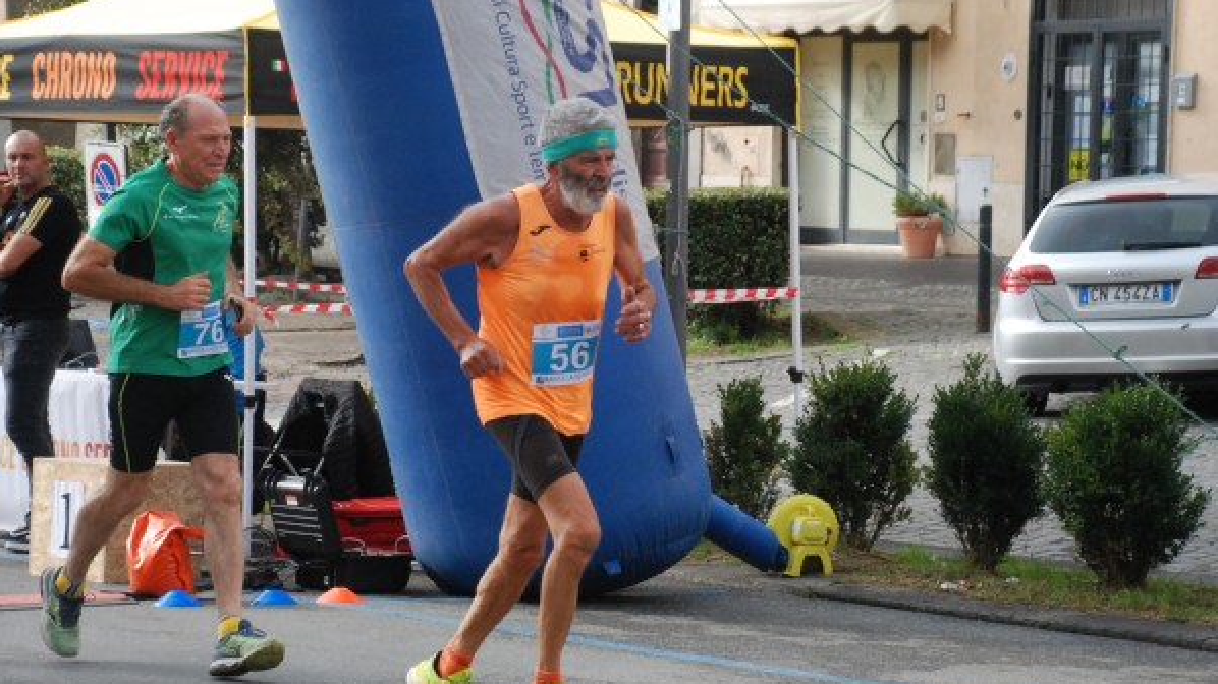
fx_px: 3827
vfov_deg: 10.2
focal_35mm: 119
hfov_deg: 18.1
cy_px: 369
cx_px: 609
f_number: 5.6
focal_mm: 75
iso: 1000
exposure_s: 1/800
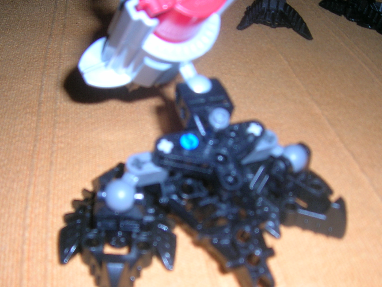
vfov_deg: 32.8
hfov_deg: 42.9
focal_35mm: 44
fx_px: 486
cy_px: 173
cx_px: 182
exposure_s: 1/60.1
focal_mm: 5.4
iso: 50
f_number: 2.8
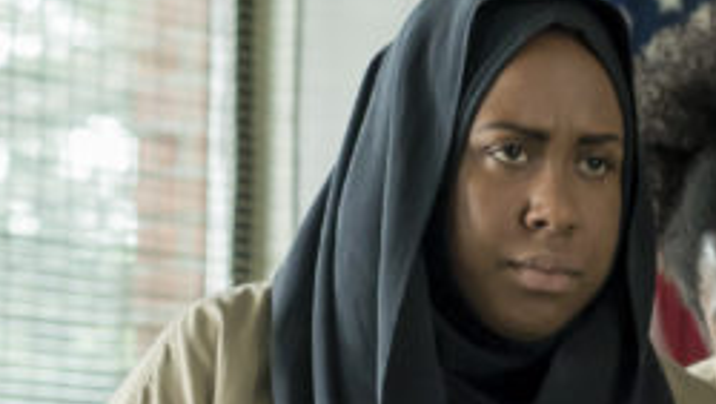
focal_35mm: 177
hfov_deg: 11.8
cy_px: 712
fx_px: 3363
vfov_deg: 6.7
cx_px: 939
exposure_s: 1/125
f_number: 3.2
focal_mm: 55
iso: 5000
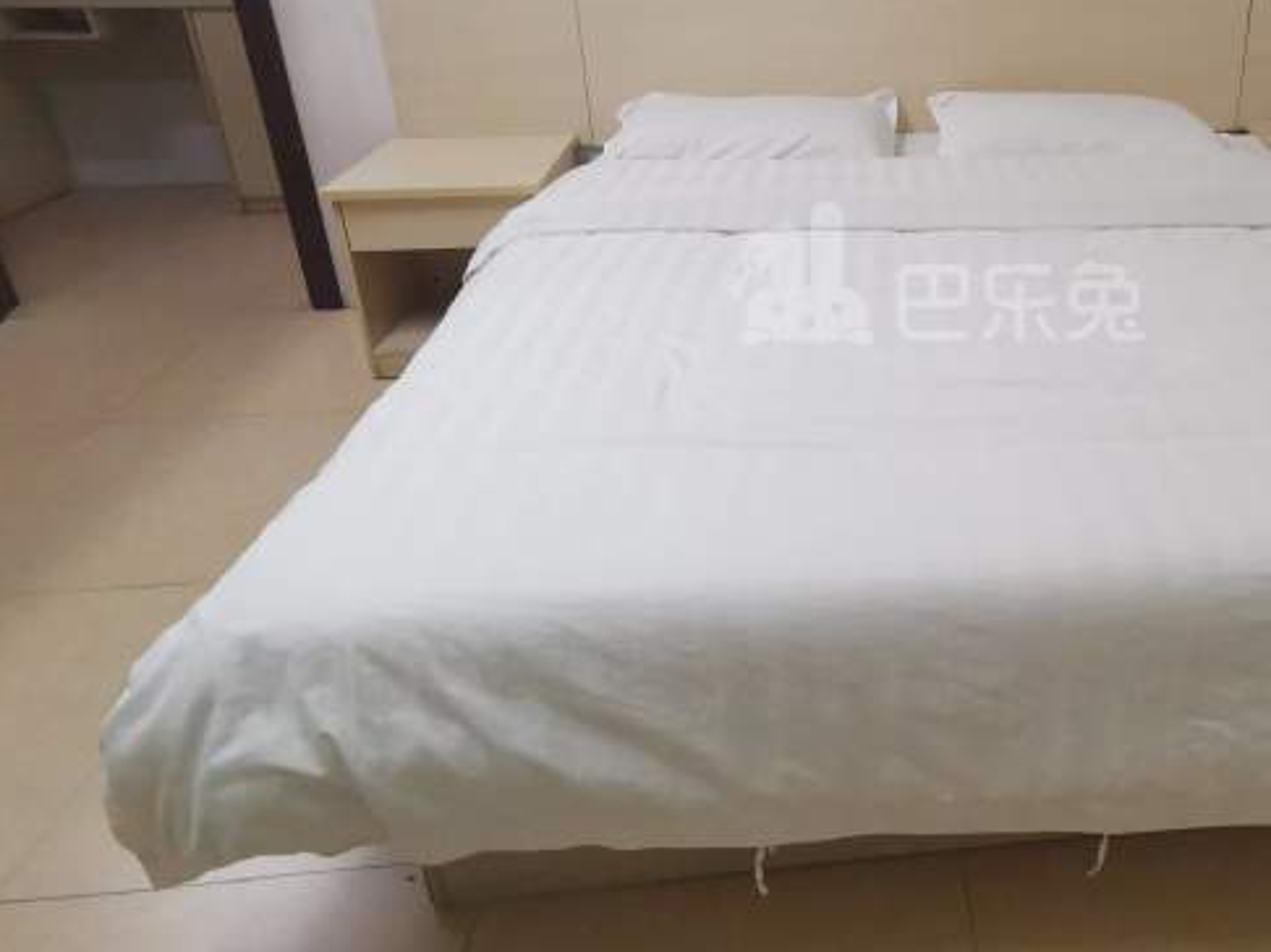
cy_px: 275
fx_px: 1028
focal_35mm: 28
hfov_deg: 60.4
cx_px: 936
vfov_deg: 48.4
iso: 320
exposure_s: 1/50
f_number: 2.2
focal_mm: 2.26
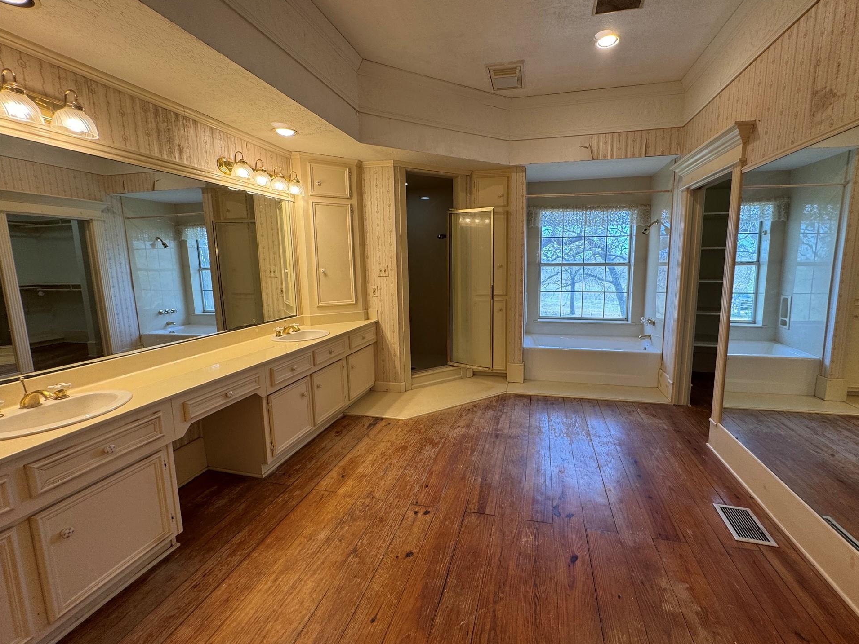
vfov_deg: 81.7
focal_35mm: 15
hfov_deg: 98.0
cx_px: 459
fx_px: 372
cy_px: 311
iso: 100
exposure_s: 1/120
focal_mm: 2.22
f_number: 2.2
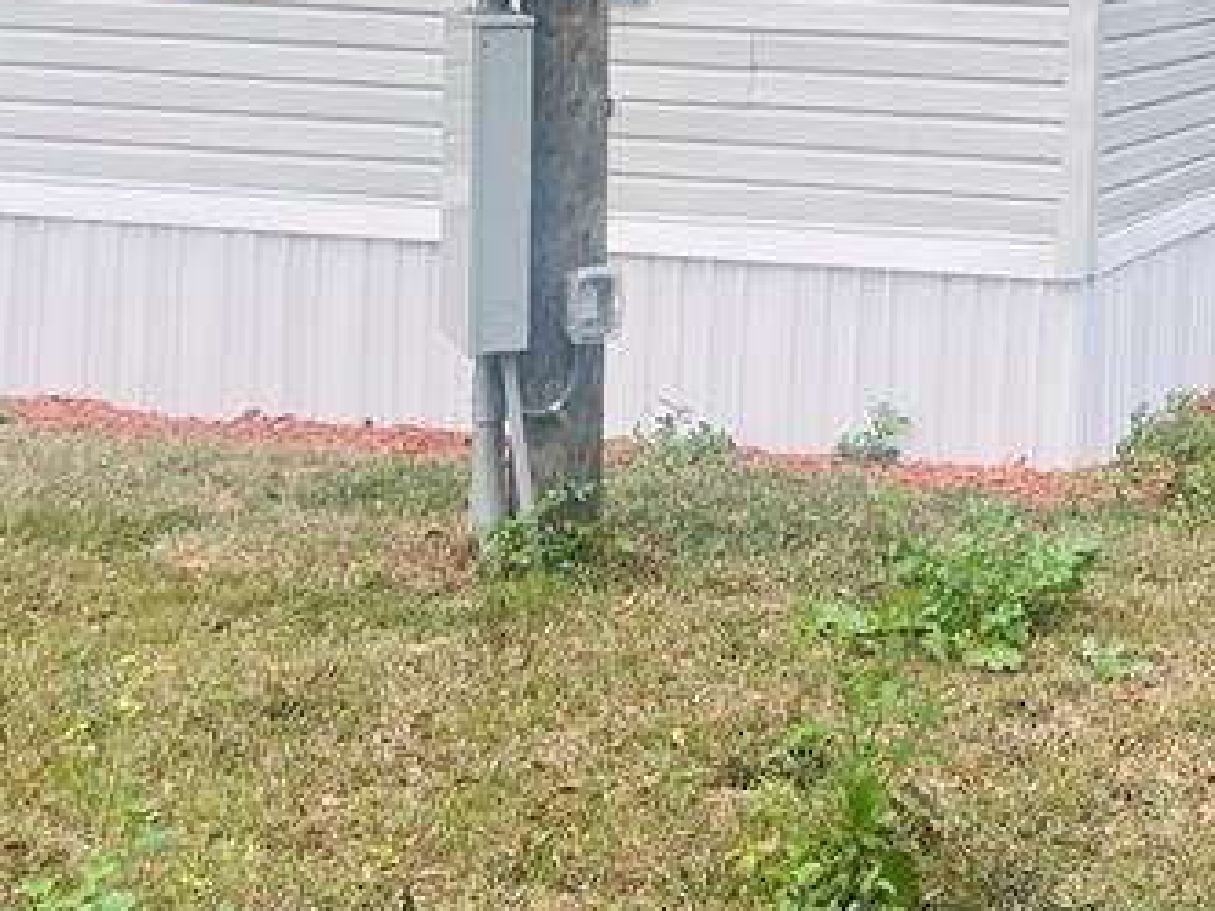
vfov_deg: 18.0
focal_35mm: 77
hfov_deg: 22.7
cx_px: 1566
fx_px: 2703
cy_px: -230
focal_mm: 5.1
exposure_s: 1/618
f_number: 1.6
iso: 32
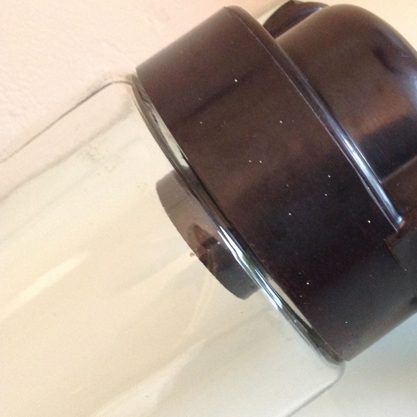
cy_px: 204
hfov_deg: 31.8
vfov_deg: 32.8
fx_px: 709
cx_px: 339
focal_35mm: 52
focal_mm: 4.28
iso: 320
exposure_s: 1/15
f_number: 2.4
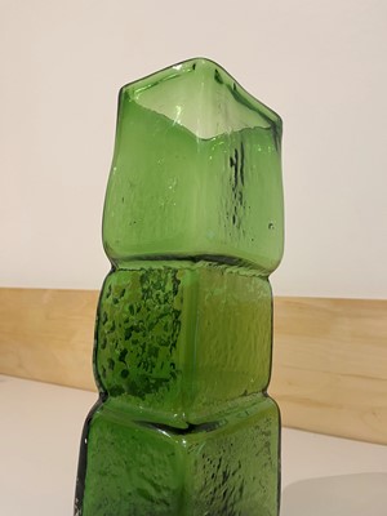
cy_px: 258
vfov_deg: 67.3
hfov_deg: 53.1
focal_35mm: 26
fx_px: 388
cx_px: 194
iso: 100
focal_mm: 5.1
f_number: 1.6
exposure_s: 1/50
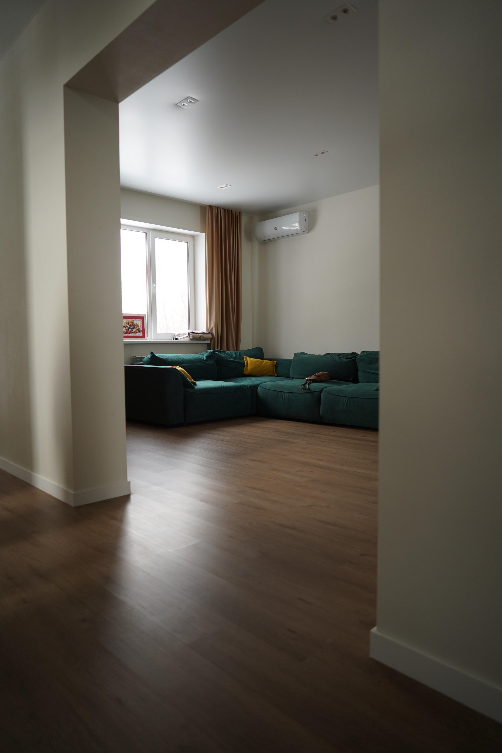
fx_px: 523
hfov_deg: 51.3
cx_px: 251
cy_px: 376
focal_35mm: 25
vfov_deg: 71.5
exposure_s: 1/60
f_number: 2
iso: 200
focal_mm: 25
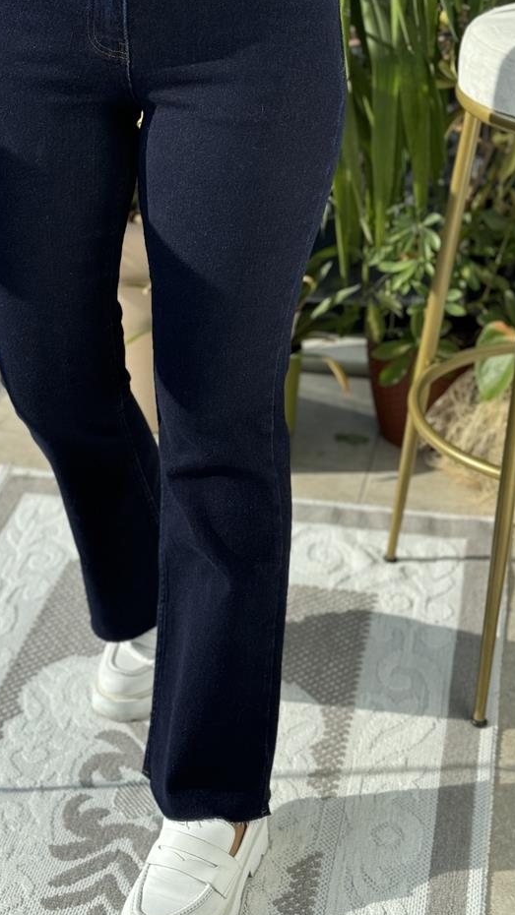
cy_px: 367
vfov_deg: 28.2
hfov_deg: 16.1
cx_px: 168
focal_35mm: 75
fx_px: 1821
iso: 64
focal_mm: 6.76
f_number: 1.78
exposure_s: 1/1011
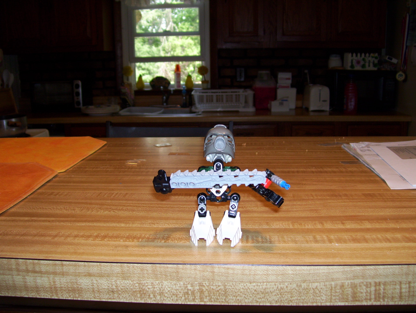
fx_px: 433
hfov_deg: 51.3
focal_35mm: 36
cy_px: 156
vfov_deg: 39.7
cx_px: 208
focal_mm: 6
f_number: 2.7
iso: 80
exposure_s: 1/60
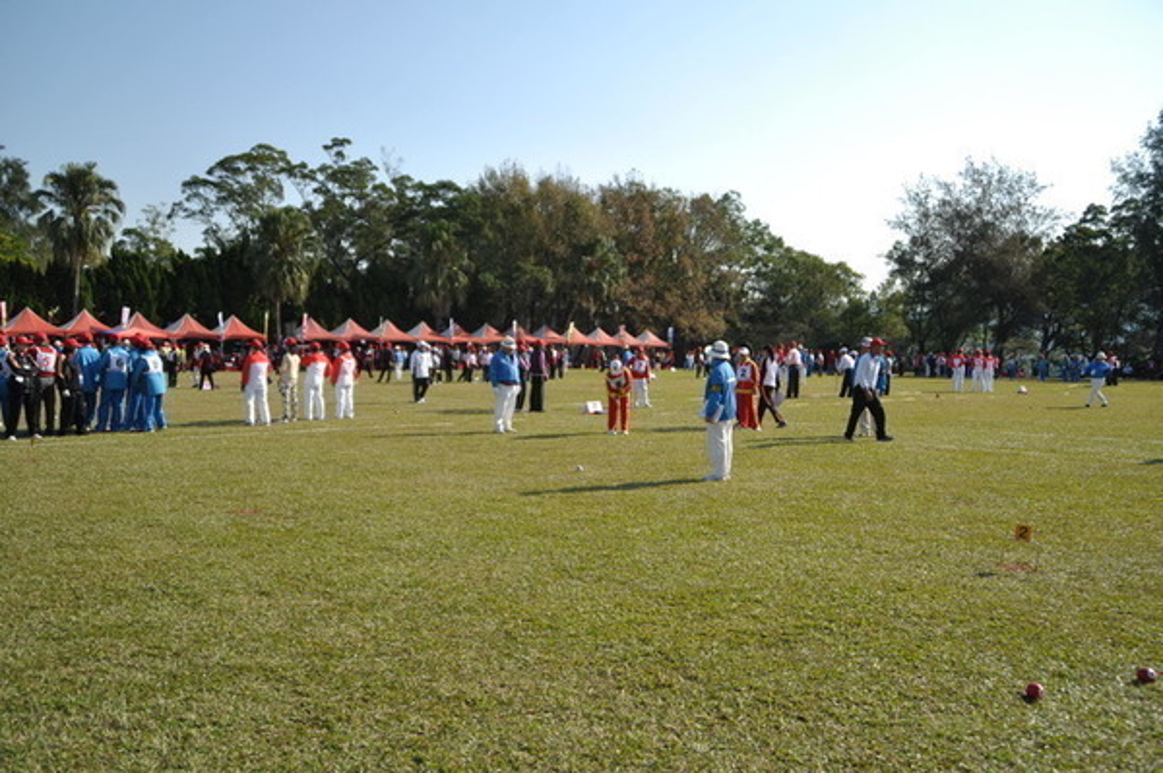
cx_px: 582
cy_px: 386
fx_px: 1065
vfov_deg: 39.9
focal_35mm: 33
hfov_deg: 57.3
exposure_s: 1/1000
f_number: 3.5
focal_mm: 22
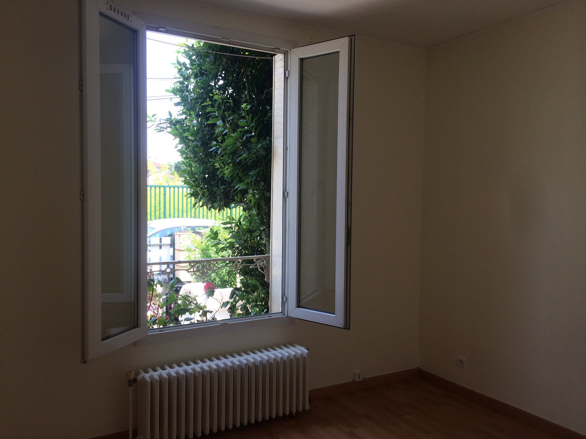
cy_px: 220
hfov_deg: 60.0
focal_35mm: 30
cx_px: 293
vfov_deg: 46.8
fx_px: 508
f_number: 2.2
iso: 32
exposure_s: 1/287
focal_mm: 4.12
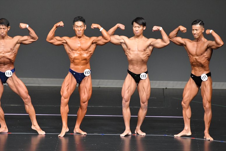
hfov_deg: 6.5
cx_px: 113
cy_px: 76
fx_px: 1977
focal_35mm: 315
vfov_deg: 4.4
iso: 5000
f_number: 5.6
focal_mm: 210
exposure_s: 1/400
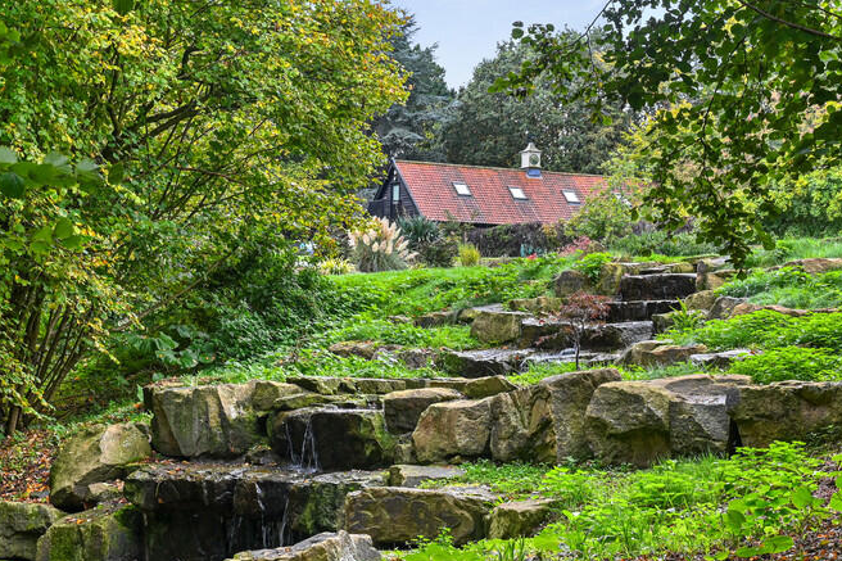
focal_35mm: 78
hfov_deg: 26.0
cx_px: 457
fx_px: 1824
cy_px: 375
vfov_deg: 17.4
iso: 400
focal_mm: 50
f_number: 8
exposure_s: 1/40
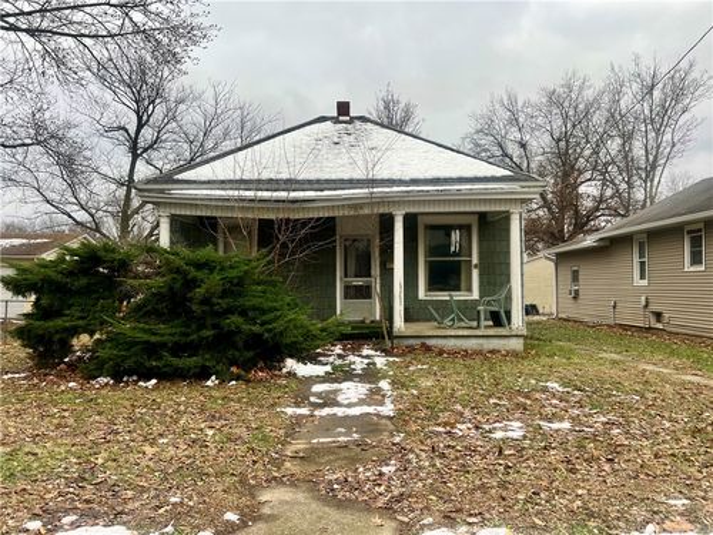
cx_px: 356
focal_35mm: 26
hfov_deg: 67.3
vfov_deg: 53.1
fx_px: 536
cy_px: 268
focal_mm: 5.7
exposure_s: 1/121
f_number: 1.5
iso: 40
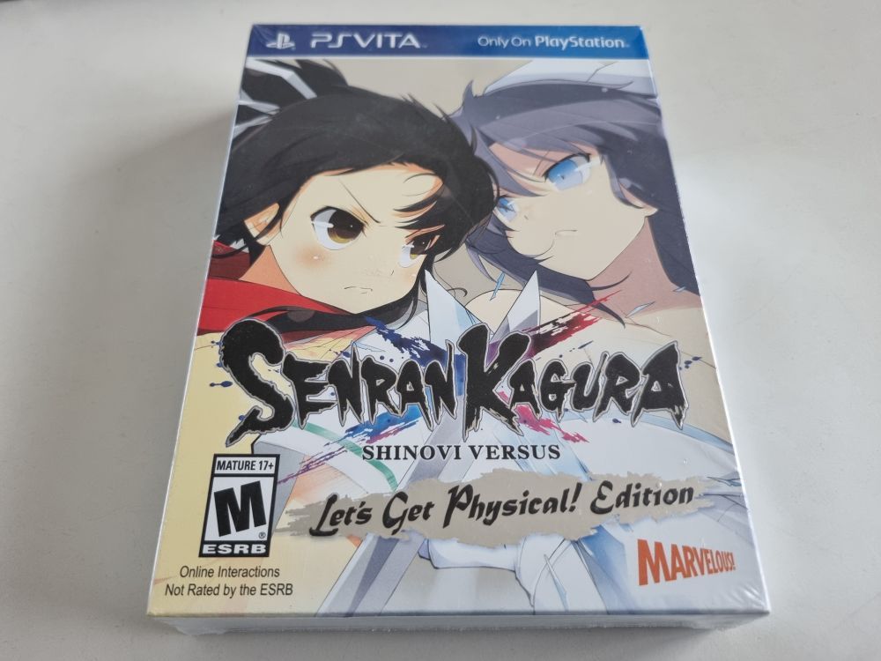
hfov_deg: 67.3
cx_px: 440
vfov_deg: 53.1
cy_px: 330
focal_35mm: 26
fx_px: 662
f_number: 1.8
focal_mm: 5.4
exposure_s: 1/100
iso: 200
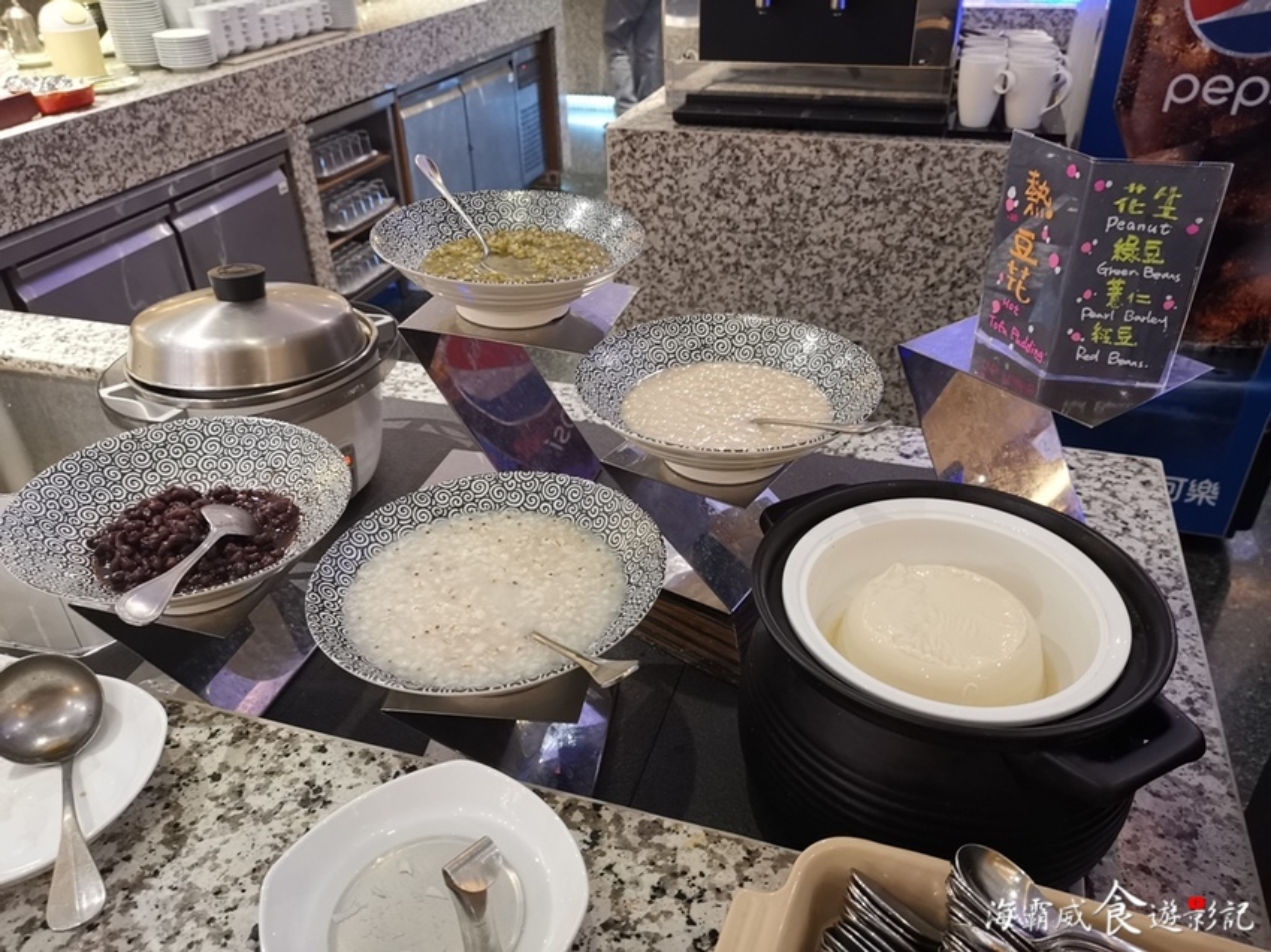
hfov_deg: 65.3
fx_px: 991
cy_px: 476
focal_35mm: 27
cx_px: 636
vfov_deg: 51.3
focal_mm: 3.95
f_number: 1.8
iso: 800
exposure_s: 1/30
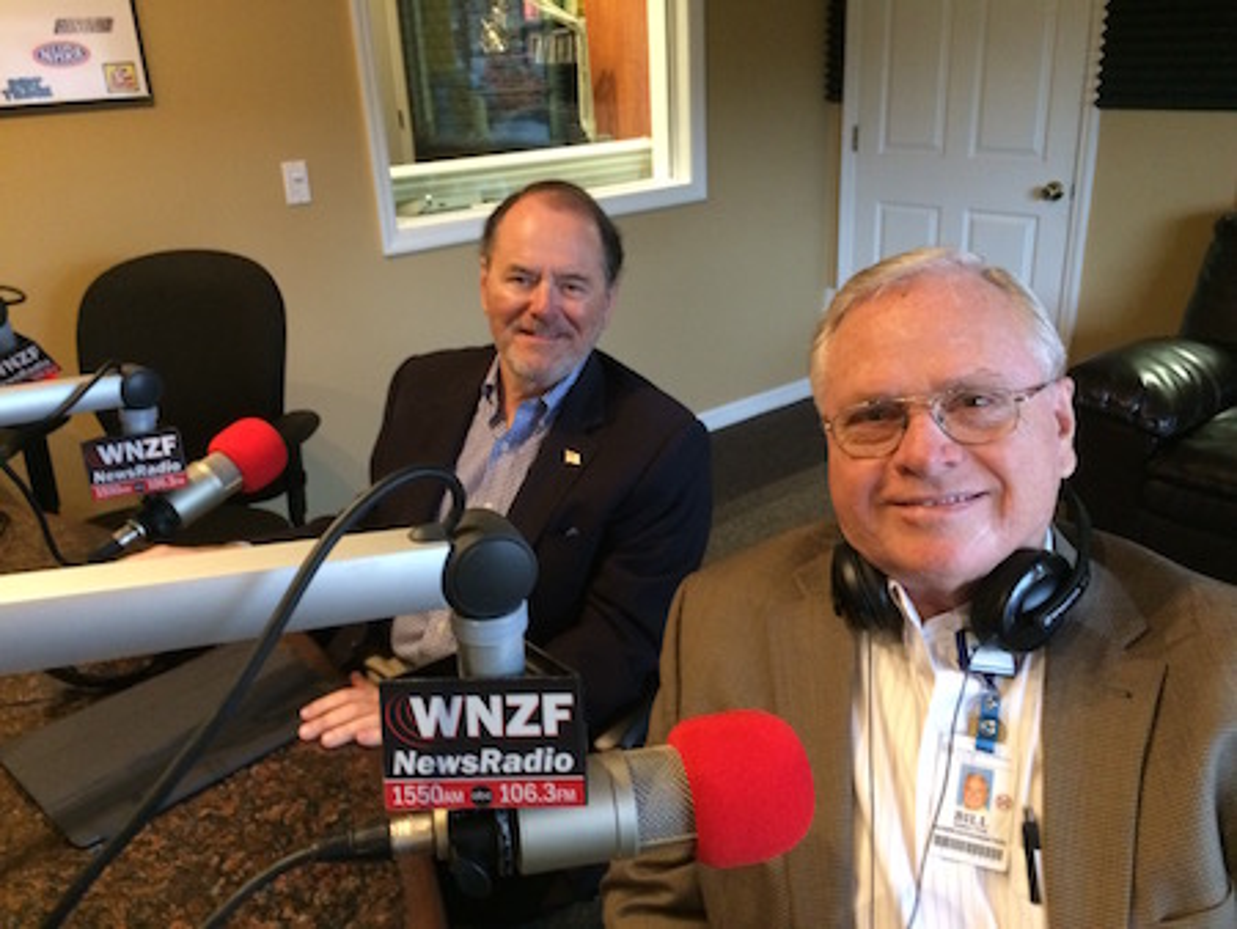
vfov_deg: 48.3
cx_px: 618
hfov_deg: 61.6
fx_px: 1037
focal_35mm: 29
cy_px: 464
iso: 320
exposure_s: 1/24
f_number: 2.2
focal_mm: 4.15
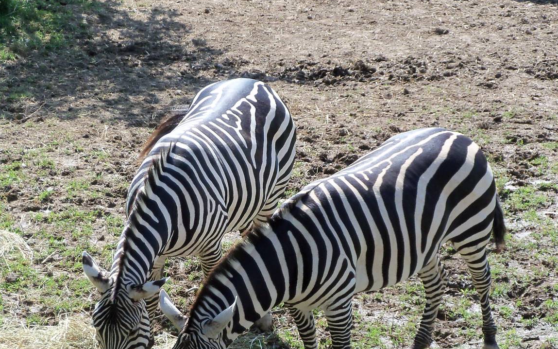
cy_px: 253
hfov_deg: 13.8
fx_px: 2311
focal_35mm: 152
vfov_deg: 8.6
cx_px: 245
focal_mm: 18.3
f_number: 3.9
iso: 80
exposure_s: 1/320
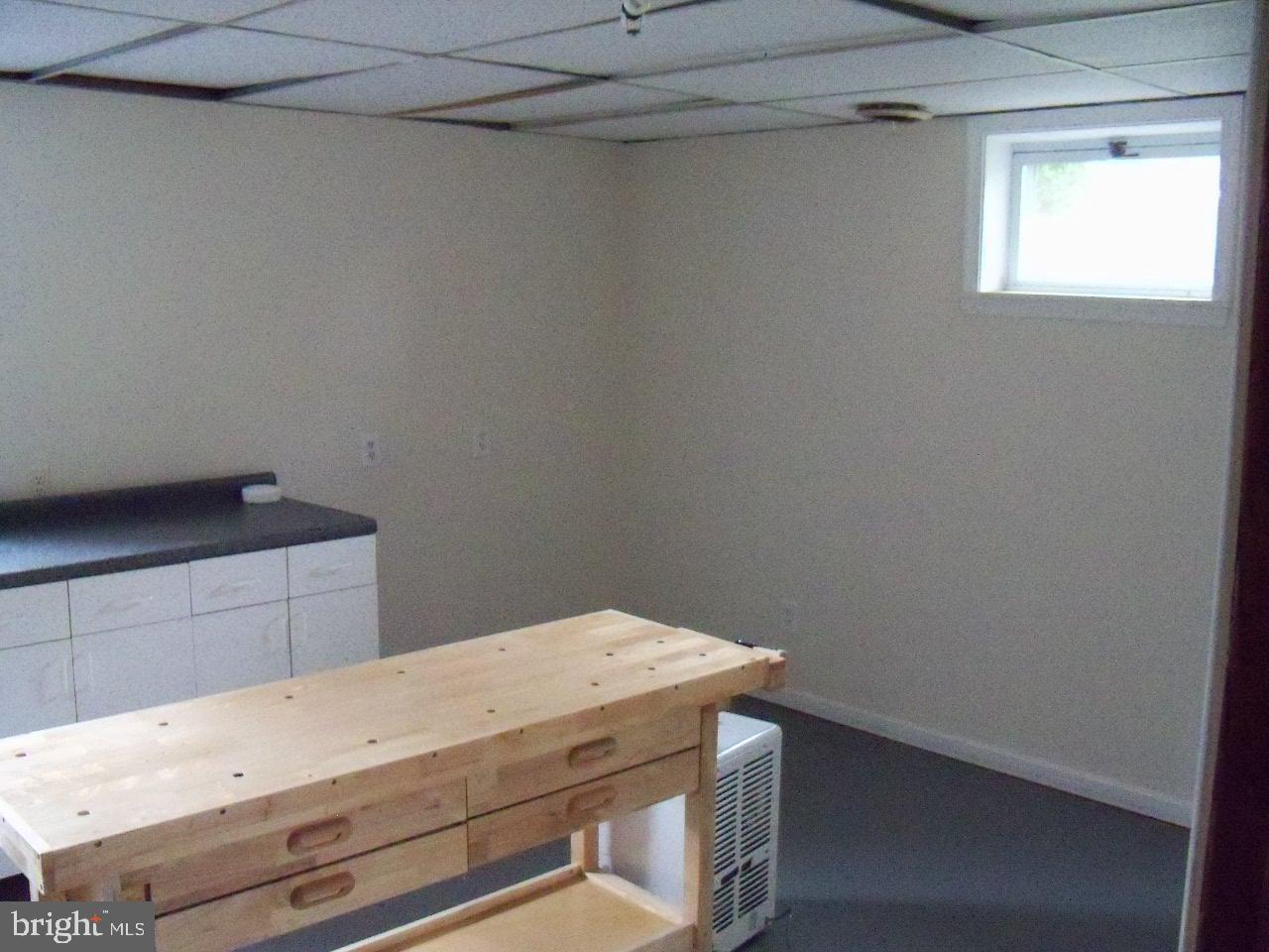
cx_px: 634
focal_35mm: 35
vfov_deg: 40.7
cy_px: 476
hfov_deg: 52.6
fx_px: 1283
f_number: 3.5
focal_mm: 6.2
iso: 1600
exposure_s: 1/20
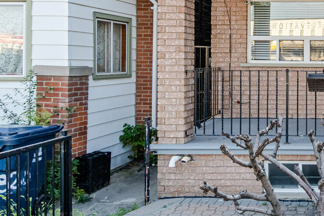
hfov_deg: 37.7
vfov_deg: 28.3
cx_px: 365
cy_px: -32
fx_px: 381
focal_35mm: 42
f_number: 8
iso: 160
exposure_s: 1/80
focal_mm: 11
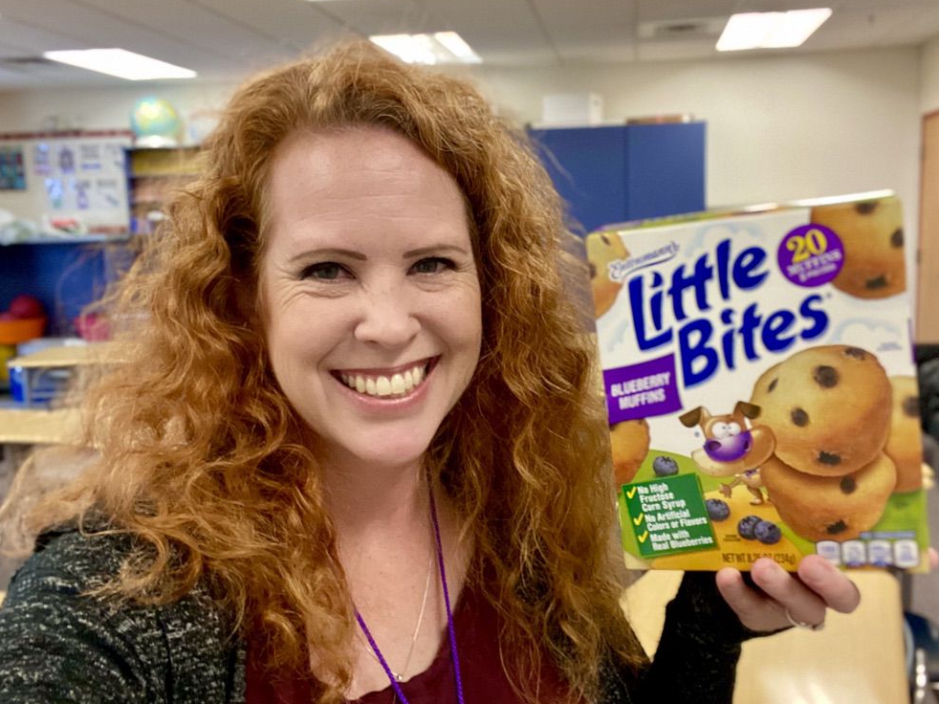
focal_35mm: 33
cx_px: 499
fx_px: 895
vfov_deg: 42.9
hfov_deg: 55.3
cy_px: 334
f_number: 2.2
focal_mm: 2.71
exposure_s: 1/40
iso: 320
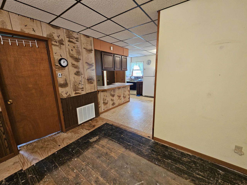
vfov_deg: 89.9
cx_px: 124
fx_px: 93
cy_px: 92
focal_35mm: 13
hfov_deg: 106.2
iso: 400
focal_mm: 2.2
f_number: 2.2
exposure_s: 1/60
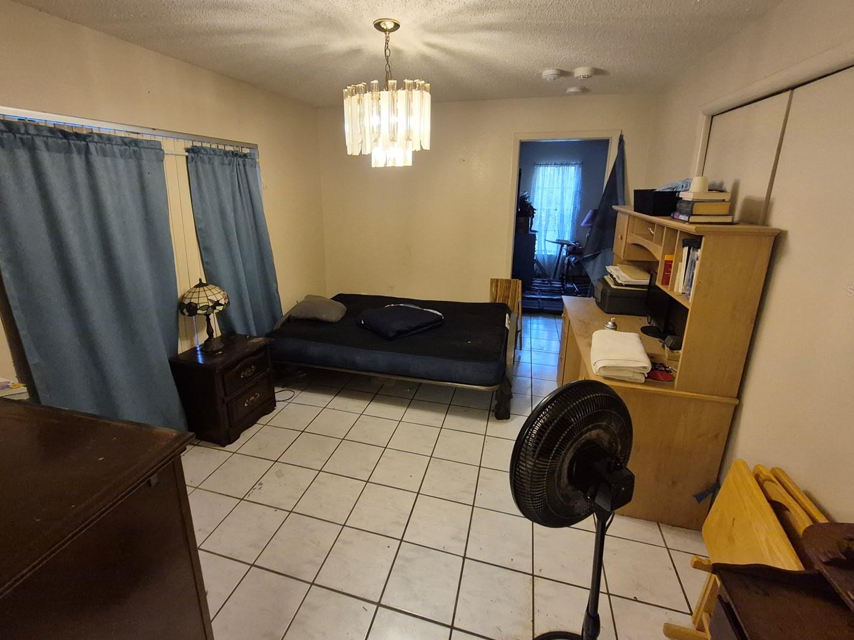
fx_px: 370
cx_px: 413
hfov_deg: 98.1
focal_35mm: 15
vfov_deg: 81.5
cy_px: 290
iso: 640
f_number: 2.2
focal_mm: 1.74
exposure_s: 1/60
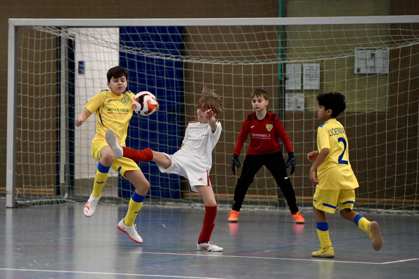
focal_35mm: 160
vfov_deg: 8.6
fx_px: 1862
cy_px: 140
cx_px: 210
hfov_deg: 12.8
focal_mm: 160
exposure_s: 1/1250
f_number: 2.8
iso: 5000
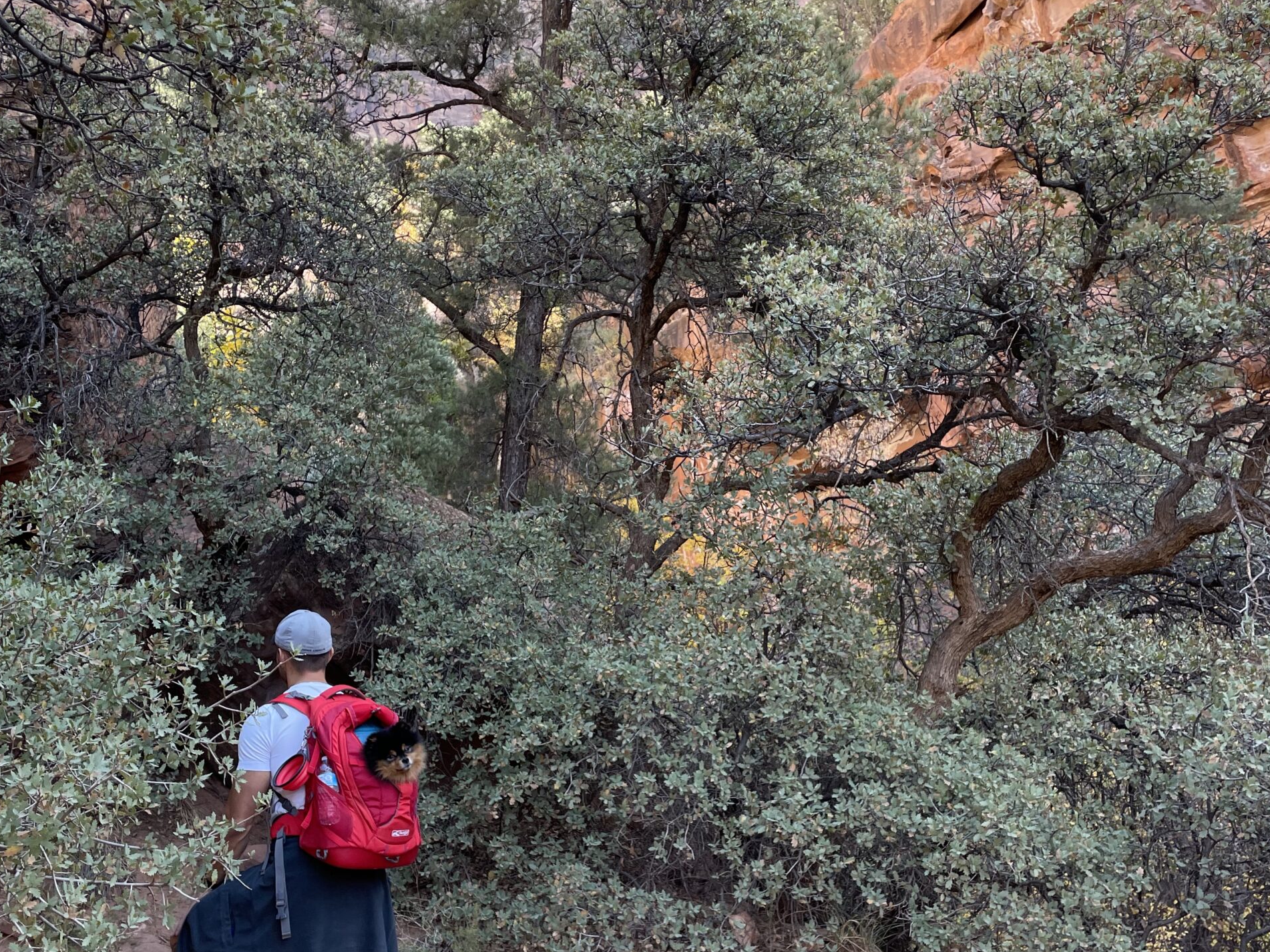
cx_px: 634
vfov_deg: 40.6
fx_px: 1284
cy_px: 551
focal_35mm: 35
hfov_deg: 52.6
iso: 32
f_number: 1.6
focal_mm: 4.2
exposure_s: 1/275
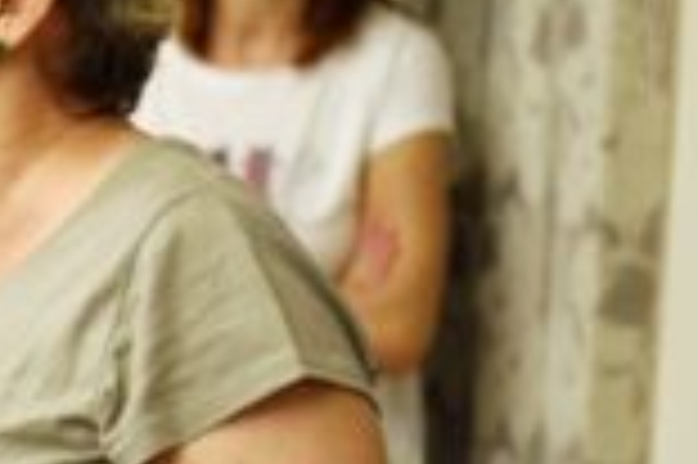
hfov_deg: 9.2
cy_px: 124
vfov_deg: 6.2
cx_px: -92
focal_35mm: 222
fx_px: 4300
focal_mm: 70
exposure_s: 1/40
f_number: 3.2
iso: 2000
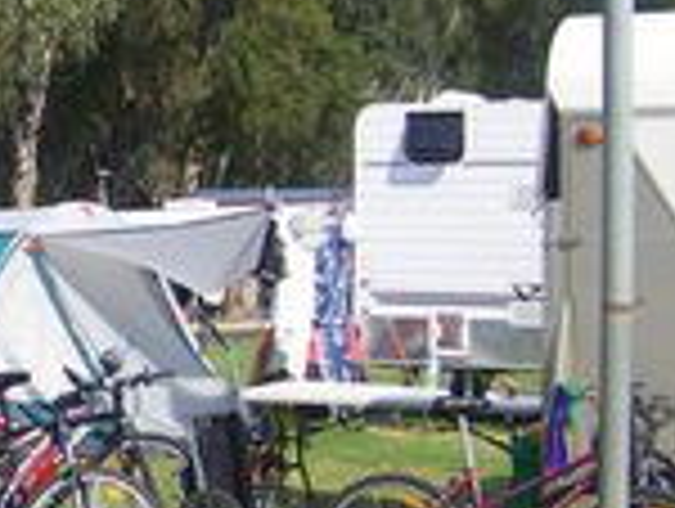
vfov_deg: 12.9
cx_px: -243
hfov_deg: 16.1
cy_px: 306
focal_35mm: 115
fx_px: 2246
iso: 64
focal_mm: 5.85
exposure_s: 1/800
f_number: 2.8
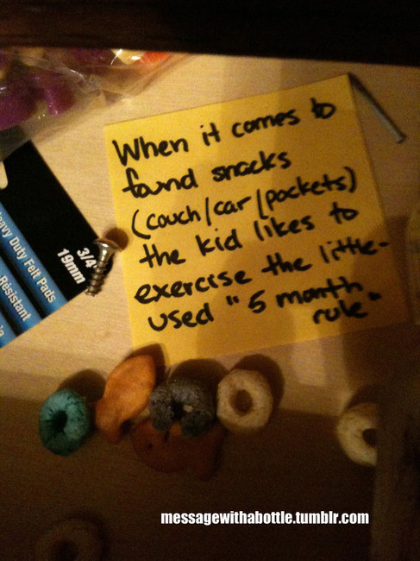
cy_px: 280
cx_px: 210
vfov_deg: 52.6
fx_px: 567
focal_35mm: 35
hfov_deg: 40.7
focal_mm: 3.85
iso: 640
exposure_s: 1/15
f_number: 2.8
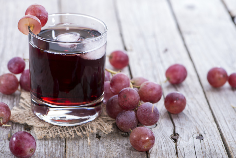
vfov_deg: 13.0
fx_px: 688
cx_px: 118
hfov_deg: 19.5
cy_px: 79
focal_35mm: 105
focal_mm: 105
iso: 50
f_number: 8
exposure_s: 1/250
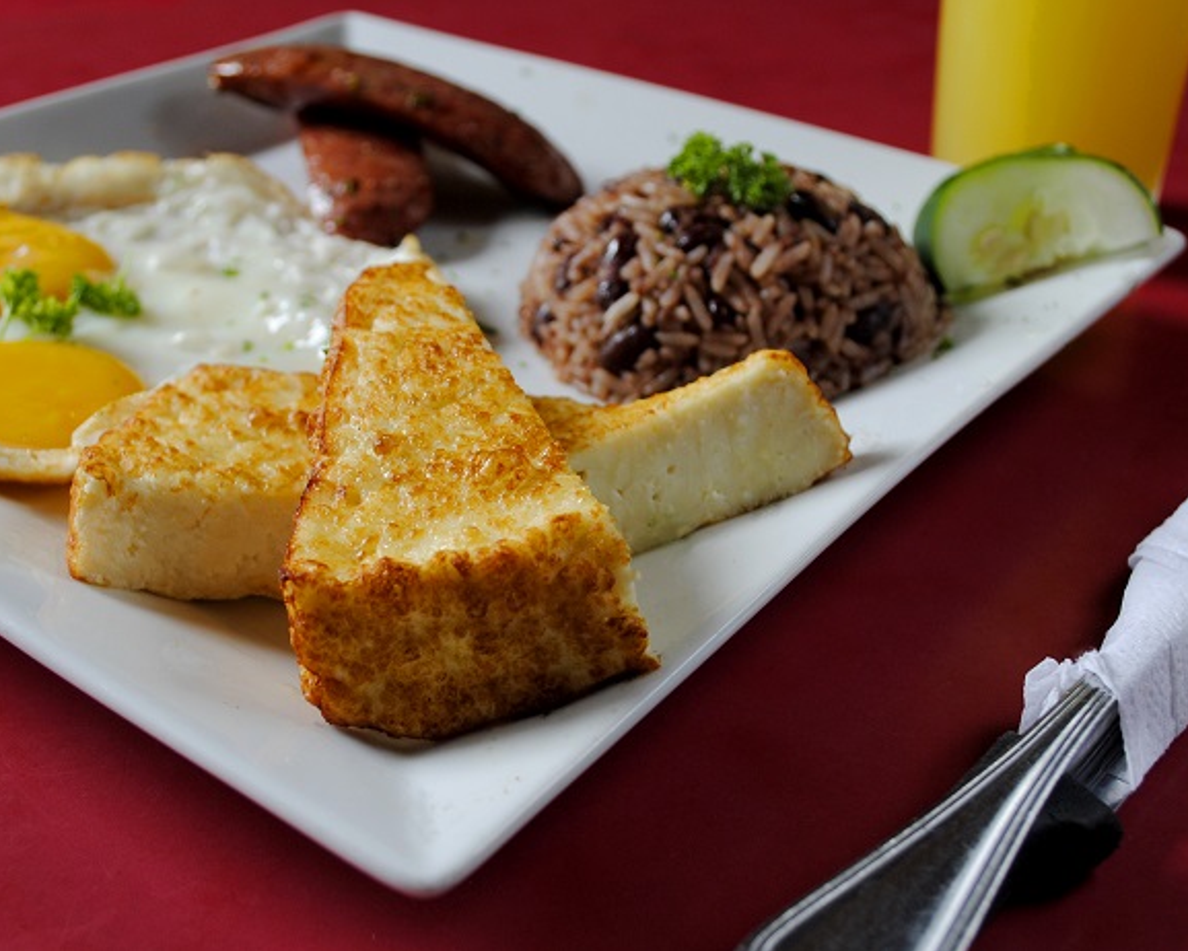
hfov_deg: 44.8
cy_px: 473
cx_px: 564
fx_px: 1442
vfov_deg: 36.5
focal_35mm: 41
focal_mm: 24
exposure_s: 1/125
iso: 200
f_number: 5.6
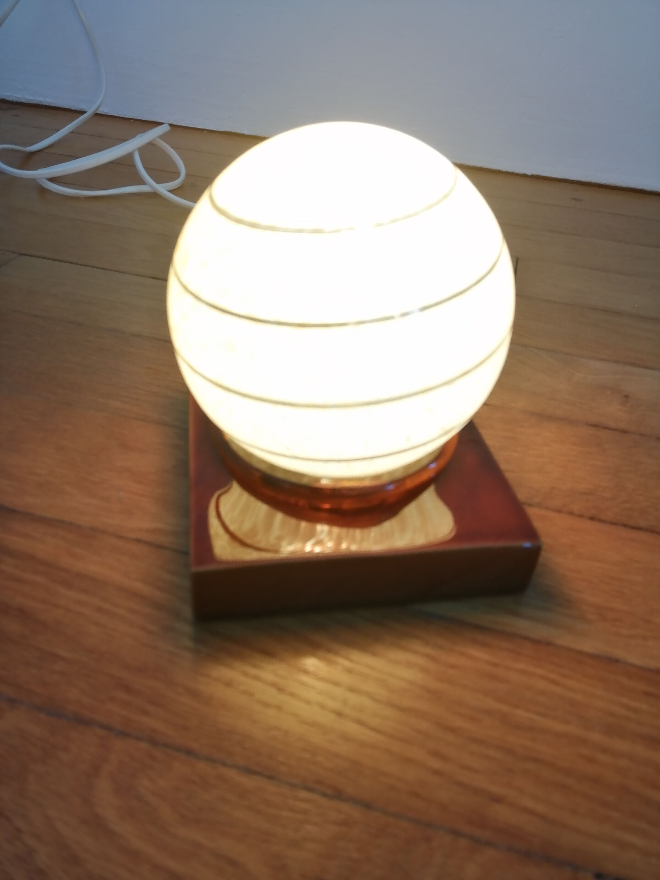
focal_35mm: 27
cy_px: 440
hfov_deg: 51.4
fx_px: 686
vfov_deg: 65.3
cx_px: 330
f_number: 1.8
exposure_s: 1/50
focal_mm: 3.96
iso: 100
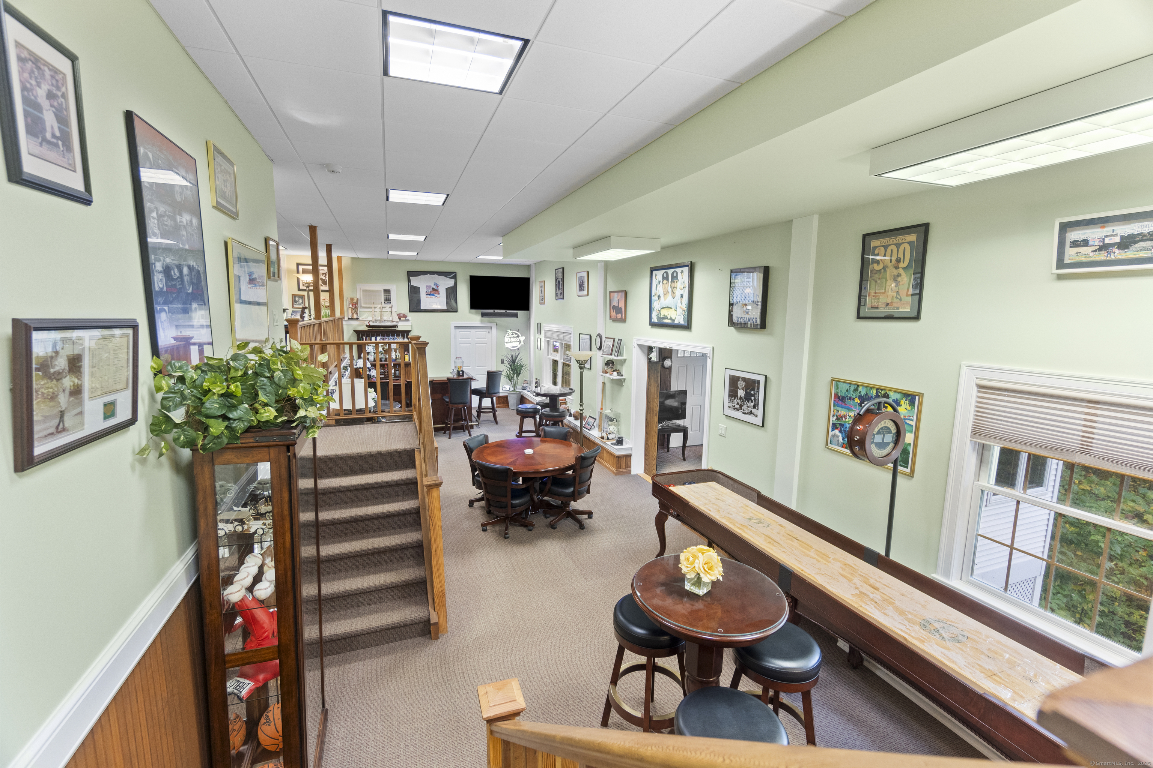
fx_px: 480
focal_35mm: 15
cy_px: 384
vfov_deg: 77.3
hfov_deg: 100.4
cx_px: 576
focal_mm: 10
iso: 400
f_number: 4
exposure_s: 1/1.25
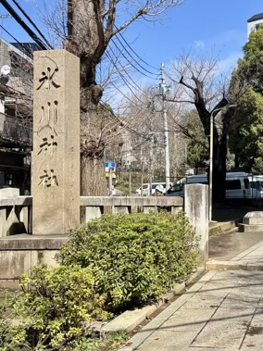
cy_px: 167
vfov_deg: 39.7
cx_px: 231
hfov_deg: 29.2
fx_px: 487
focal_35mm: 48
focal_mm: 5.96
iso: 50
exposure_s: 1/2288
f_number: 1.6
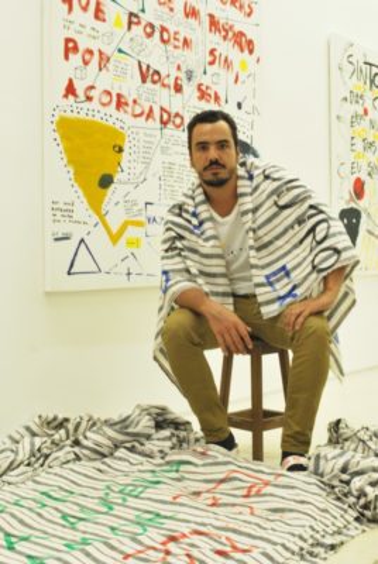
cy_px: 282
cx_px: 189
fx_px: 753
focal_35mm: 48
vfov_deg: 41.1
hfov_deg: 28.2
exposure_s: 1/20
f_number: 8
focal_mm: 32
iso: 800
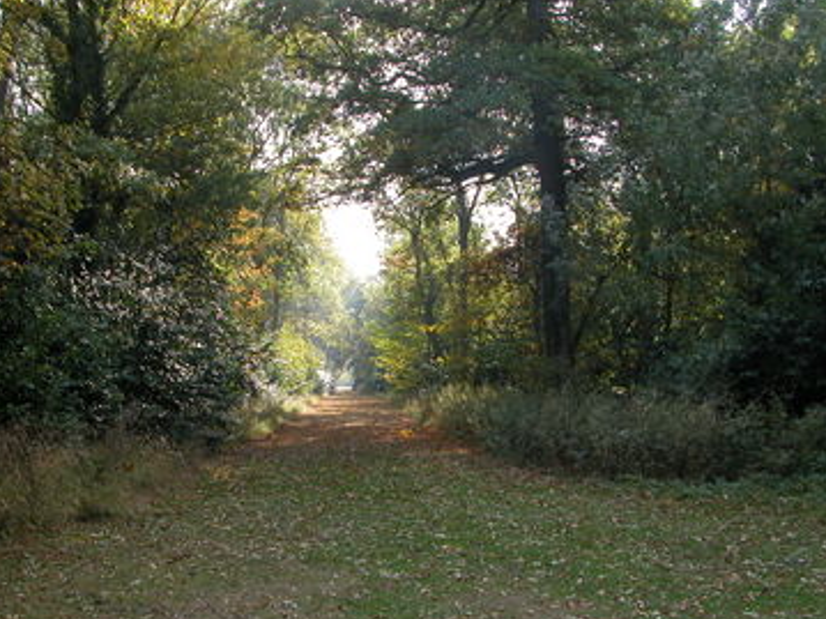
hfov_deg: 47.8
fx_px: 930
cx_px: 375
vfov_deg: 36.8
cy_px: 315
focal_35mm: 39
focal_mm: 8.9
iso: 100
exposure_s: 1/106
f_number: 4
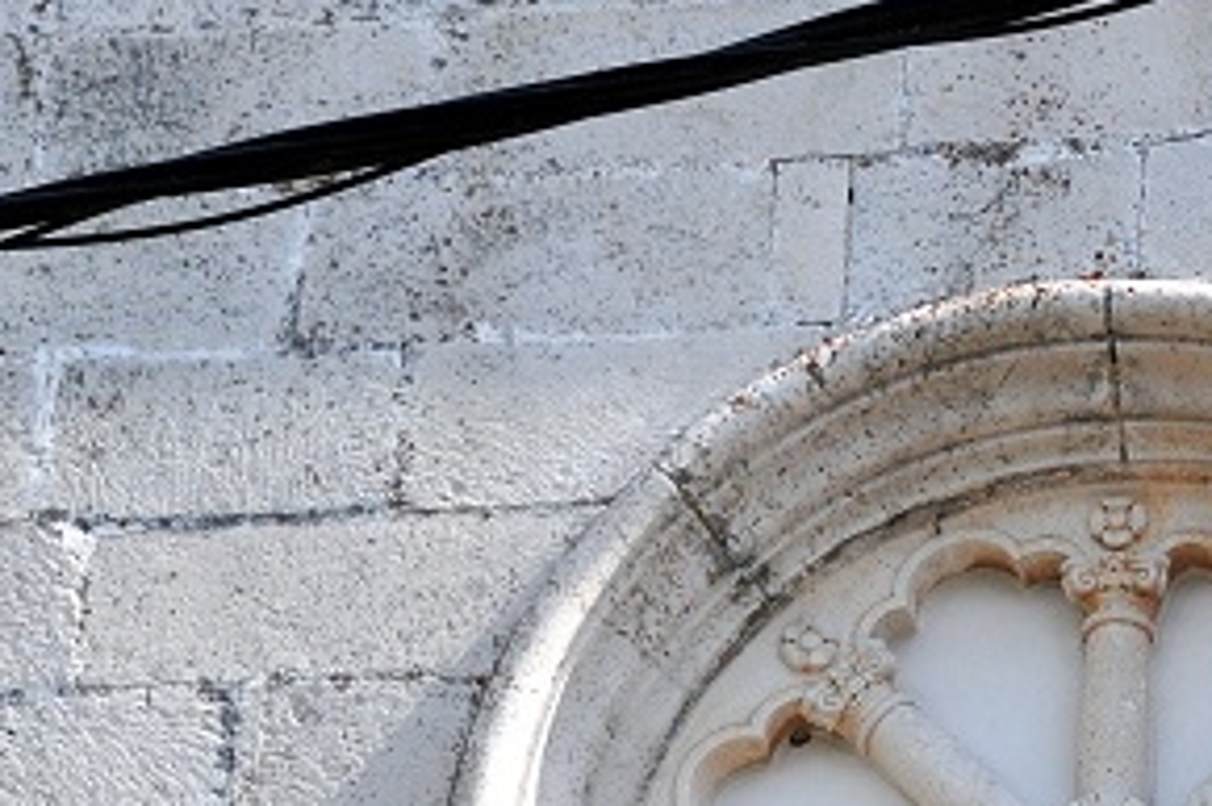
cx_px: 1218
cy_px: 938
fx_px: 8681
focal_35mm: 258
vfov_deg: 5.3
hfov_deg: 7.9
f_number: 9
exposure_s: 1/1000
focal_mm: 50
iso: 320
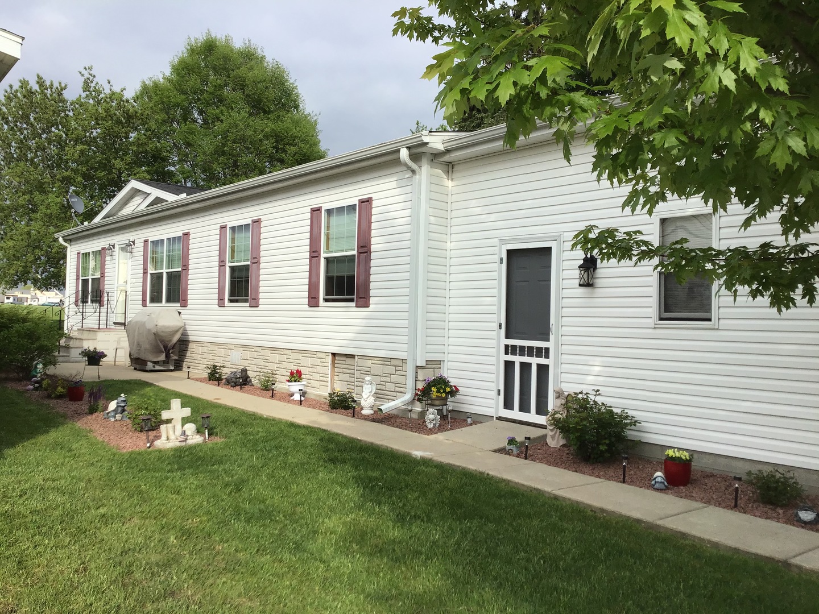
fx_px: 733
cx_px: 410
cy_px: 307
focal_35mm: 31
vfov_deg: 45.4
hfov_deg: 58.4
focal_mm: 3.3
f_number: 2.4
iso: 25
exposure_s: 1/1087
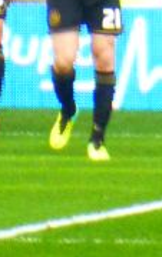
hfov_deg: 0.4
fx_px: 23857
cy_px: -170
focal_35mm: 3388
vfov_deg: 0.6
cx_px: -133
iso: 400
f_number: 6.4
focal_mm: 86
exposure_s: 1/60
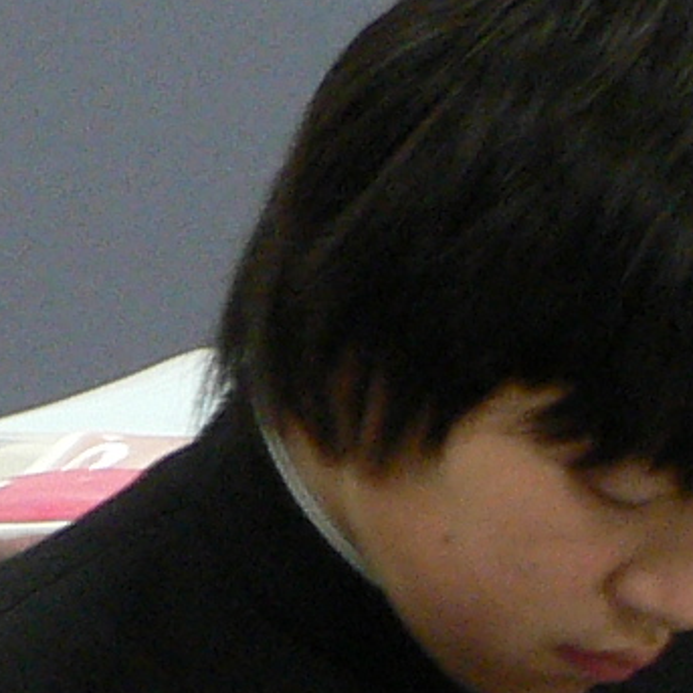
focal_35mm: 389
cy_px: 426
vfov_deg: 4.5
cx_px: 1835
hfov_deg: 4.4
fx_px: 8811
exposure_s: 1/30
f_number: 3.2
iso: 200
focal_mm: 9.9
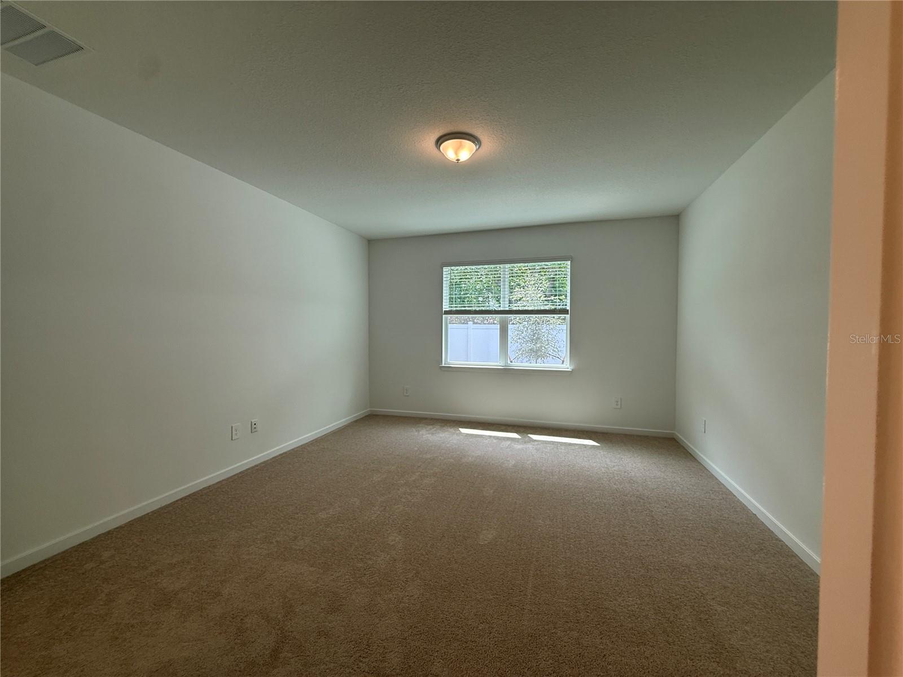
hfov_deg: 102.1
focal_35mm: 14
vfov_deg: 85.7
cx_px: 452
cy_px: 338
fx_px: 365
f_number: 2.2
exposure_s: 1/120
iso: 100
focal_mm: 2.22
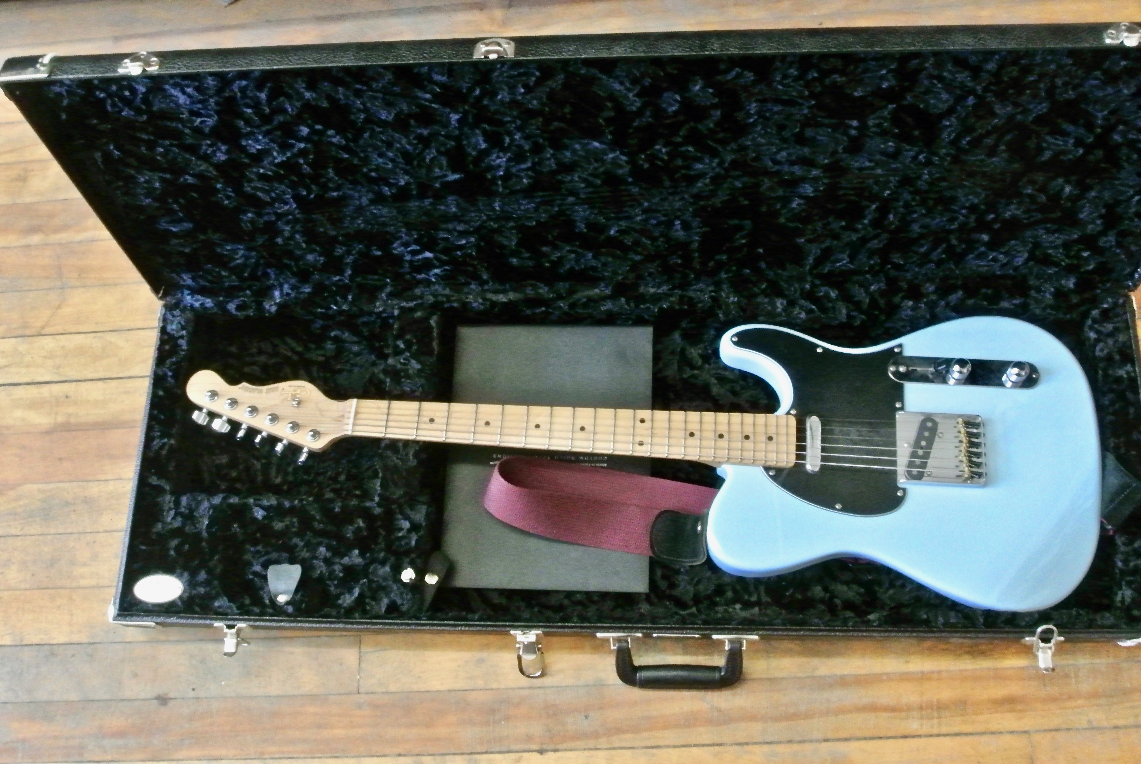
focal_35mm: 36
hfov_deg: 53.1
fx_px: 1142
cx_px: 570
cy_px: 382
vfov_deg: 37.0
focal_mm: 13.6
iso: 3200
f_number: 4
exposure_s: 1/6
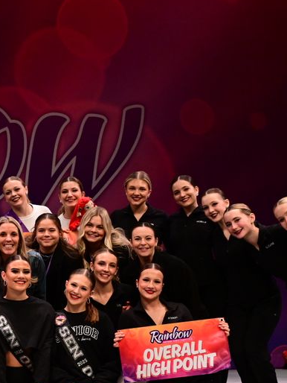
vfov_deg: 19.4
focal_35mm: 101
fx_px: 1116
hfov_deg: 13.8
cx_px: -130
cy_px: 200
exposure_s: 1/800
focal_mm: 36
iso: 2500
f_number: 4
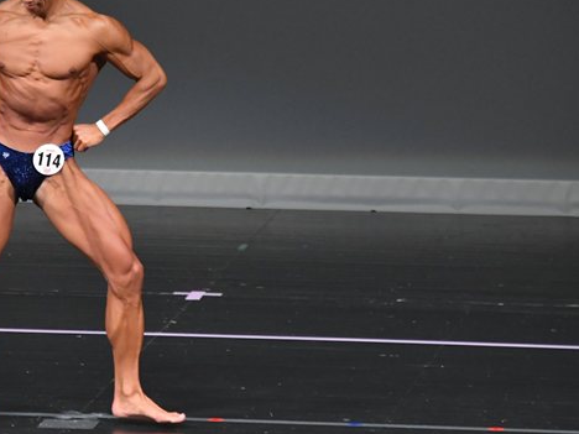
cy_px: 182
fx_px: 9183
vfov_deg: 2.7
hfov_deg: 3.6
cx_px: 132
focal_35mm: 549
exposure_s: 1/400
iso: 4000
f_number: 5.6
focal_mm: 230
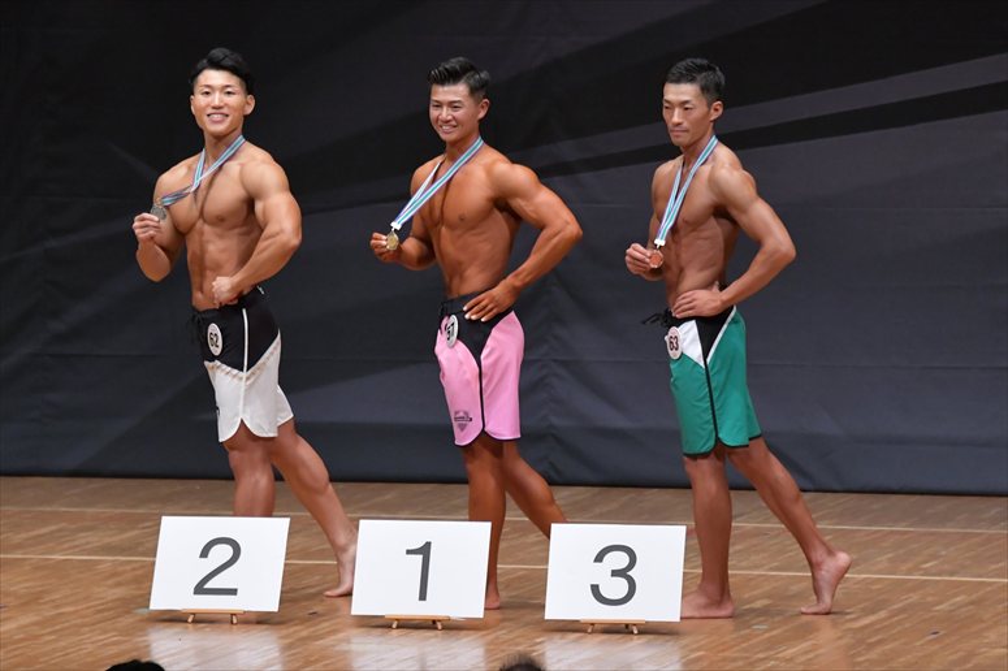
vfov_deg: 5.1
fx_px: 7556
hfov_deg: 7.6
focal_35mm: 270
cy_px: 336
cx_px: 504
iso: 5000
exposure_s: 1/400
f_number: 5.6
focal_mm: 180
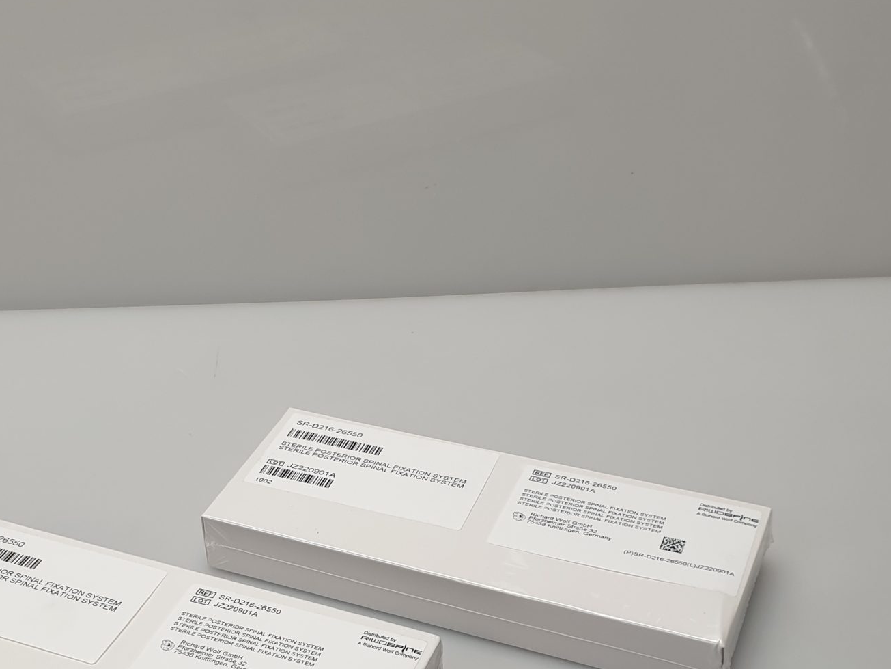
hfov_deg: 37.3
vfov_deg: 27.4
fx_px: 1313
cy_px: 625
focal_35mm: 51
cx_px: 352
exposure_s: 1/100
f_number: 2.4
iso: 80
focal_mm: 4.3
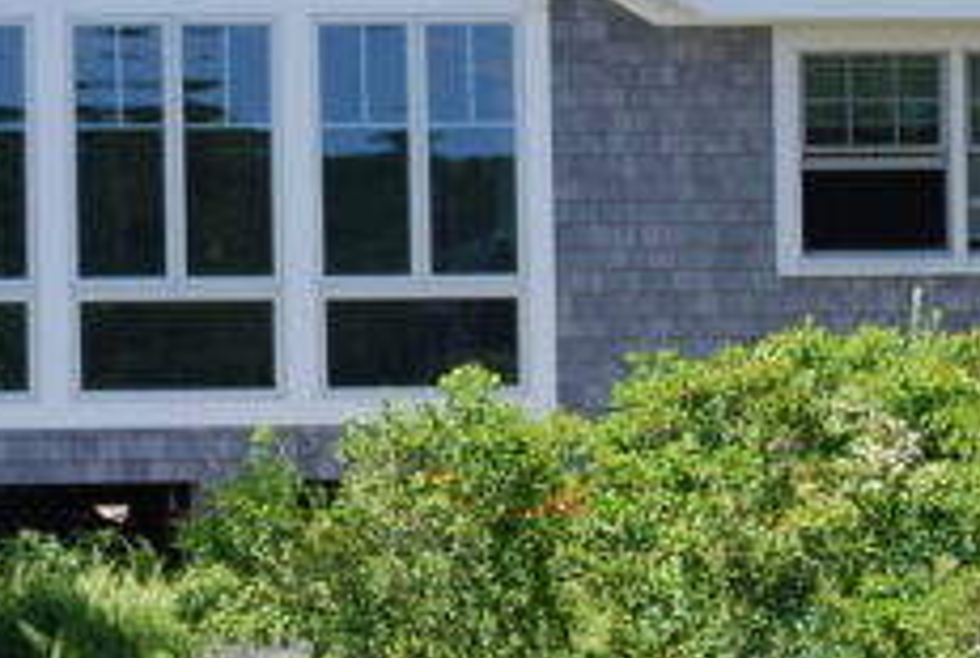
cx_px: -136
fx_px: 8346
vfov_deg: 4.5
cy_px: 295
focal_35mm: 306
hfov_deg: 6.7
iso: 100
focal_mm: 46
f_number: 6.3
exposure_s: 1/160
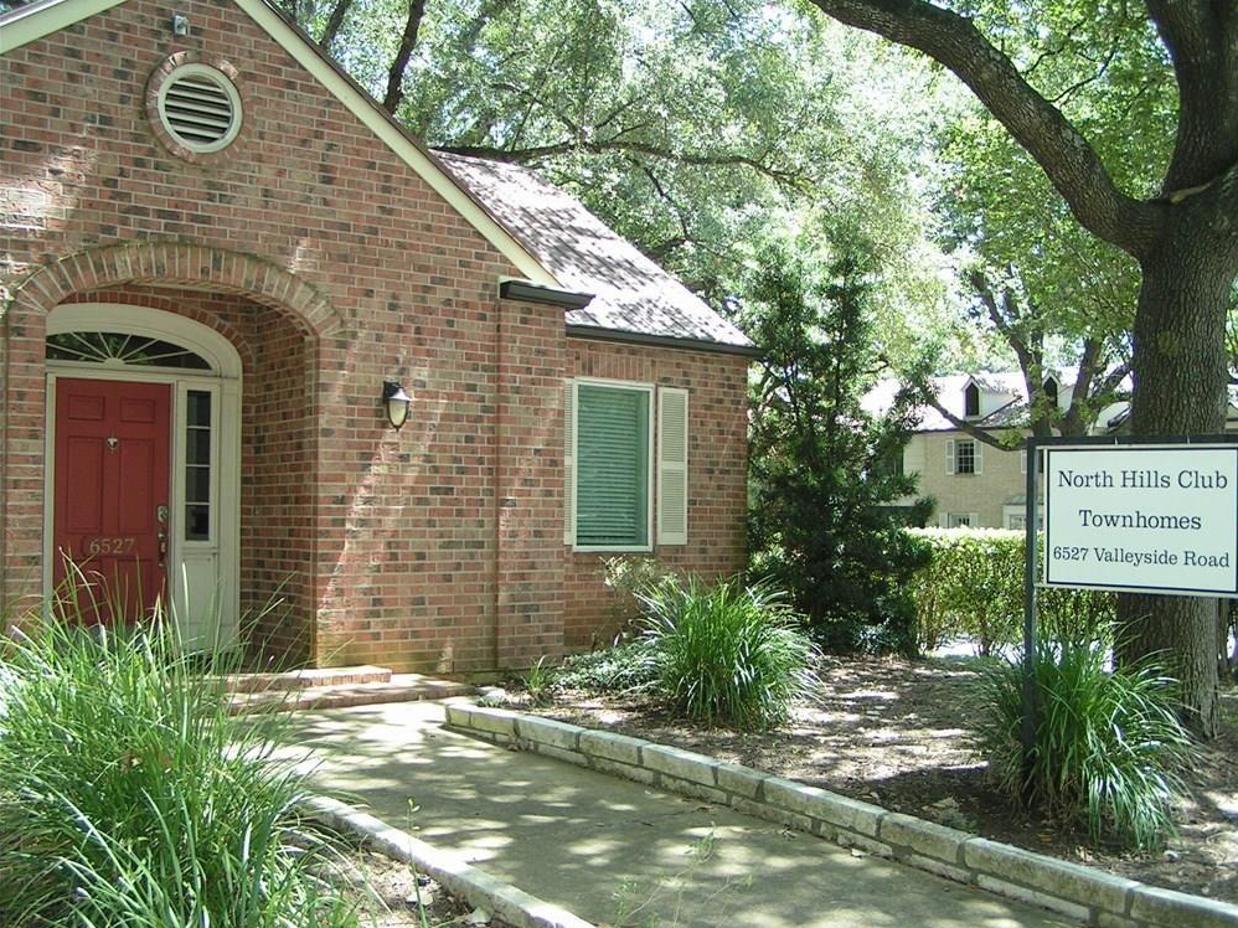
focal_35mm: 39
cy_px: 466
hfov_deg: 47.9
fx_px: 1394
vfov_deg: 36.8
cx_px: 634
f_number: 2.8
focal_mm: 5.8
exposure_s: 1/125
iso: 80
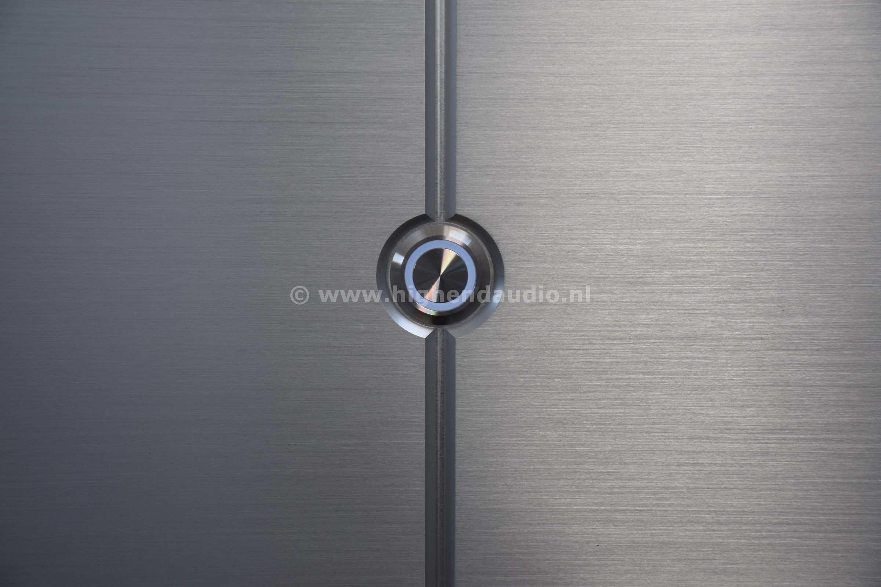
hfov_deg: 19.5
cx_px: 440
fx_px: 2569
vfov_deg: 13.0
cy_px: 294
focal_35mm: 105
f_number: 6.3
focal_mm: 70
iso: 400
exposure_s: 1/160
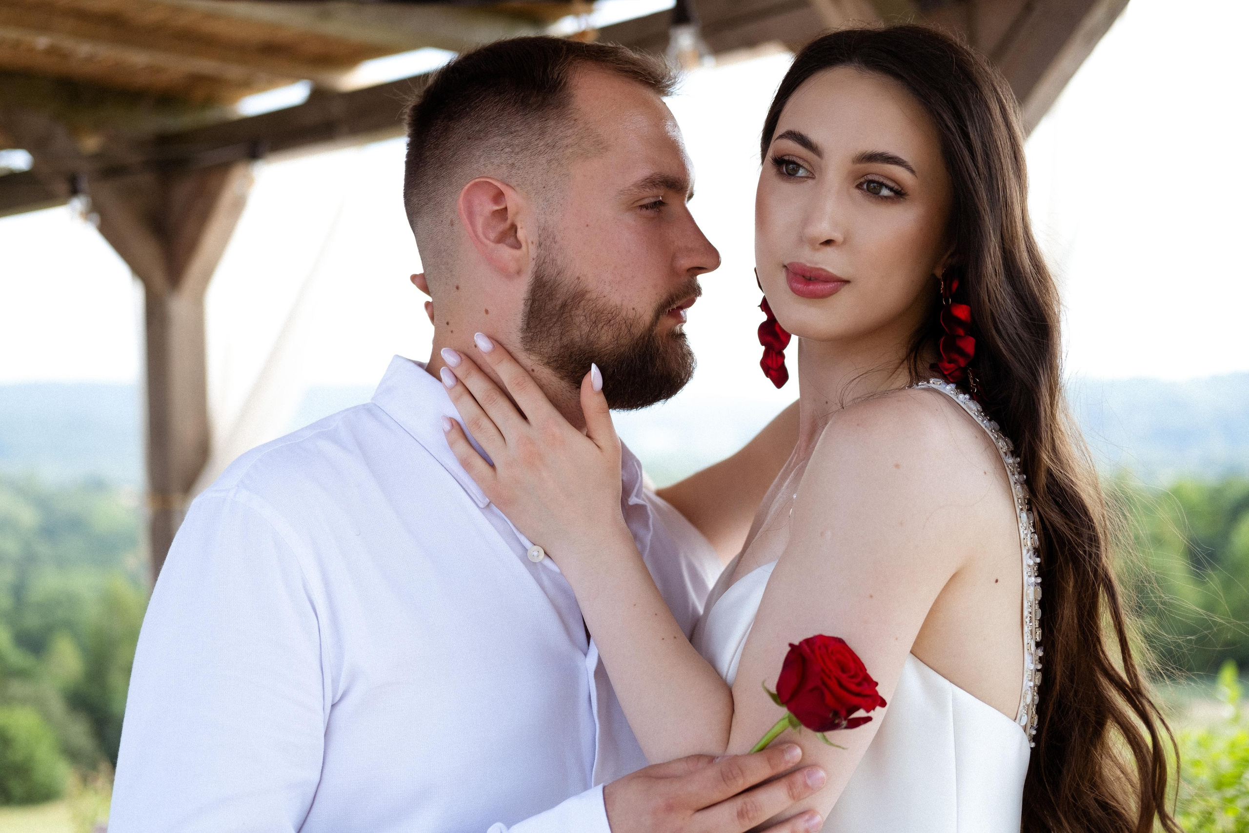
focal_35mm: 53
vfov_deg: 25.5
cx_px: 624
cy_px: 416
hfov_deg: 37.5
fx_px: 1839
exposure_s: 1/1250
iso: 160
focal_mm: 35
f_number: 2
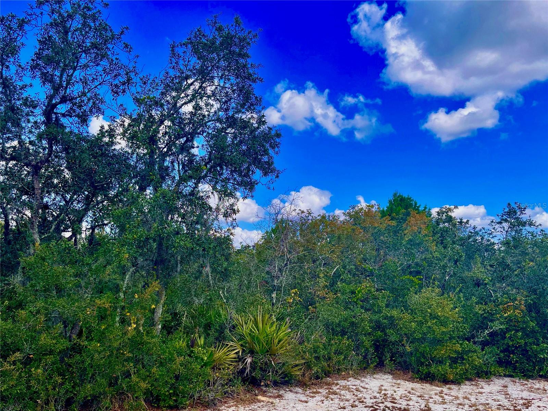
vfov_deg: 53.0
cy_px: 206
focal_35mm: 26
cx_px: 274
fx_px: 411
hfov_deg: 67.3
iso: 50
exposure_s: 1/1748
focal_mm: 5.1
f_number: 1.6
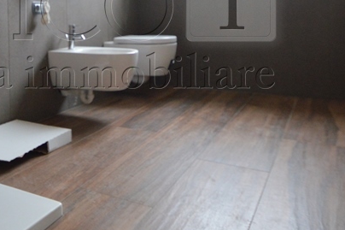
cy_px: 31
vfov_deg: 33.5
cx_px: 73
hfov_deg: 48.1
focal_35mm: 38
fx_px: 364
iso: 1000
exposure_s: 1/60
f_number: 3.5
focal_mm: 10
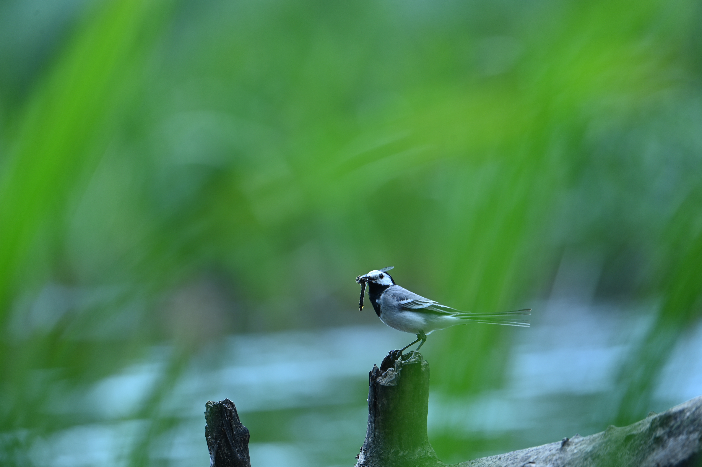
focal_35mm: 500
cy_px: 234
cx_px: 351
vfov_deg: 2.7
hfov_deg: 4.1
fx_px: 9743
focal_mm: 500
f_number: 6.7
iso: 180
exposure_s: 1/100
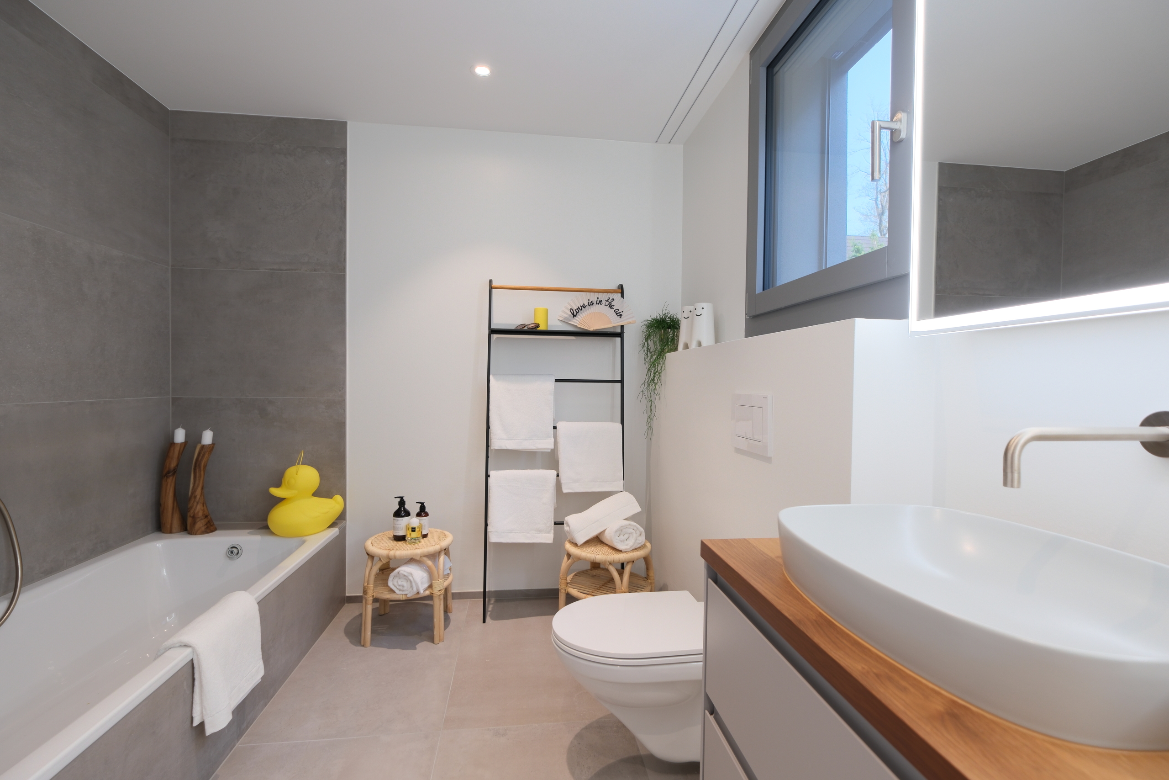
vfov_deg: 77.3
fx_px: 487
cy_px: 390
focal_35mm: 15
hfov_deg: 100.4
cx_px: 584
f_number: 4
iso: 160
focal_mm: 10
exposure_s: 1/15
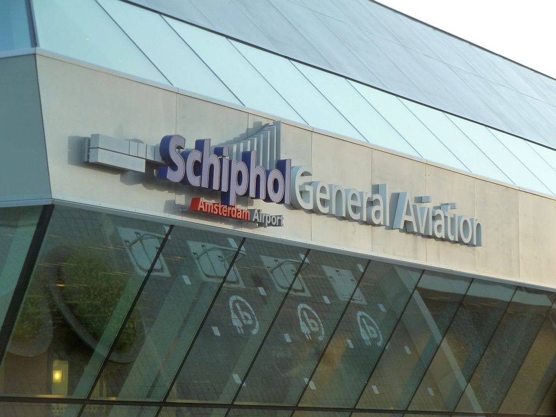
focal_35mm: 119
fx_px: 1911
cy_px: 208
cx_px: 278
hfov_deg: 16.6
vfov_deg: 12.5
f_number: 4.4
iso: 160
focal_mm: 19.5
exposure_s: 1/50
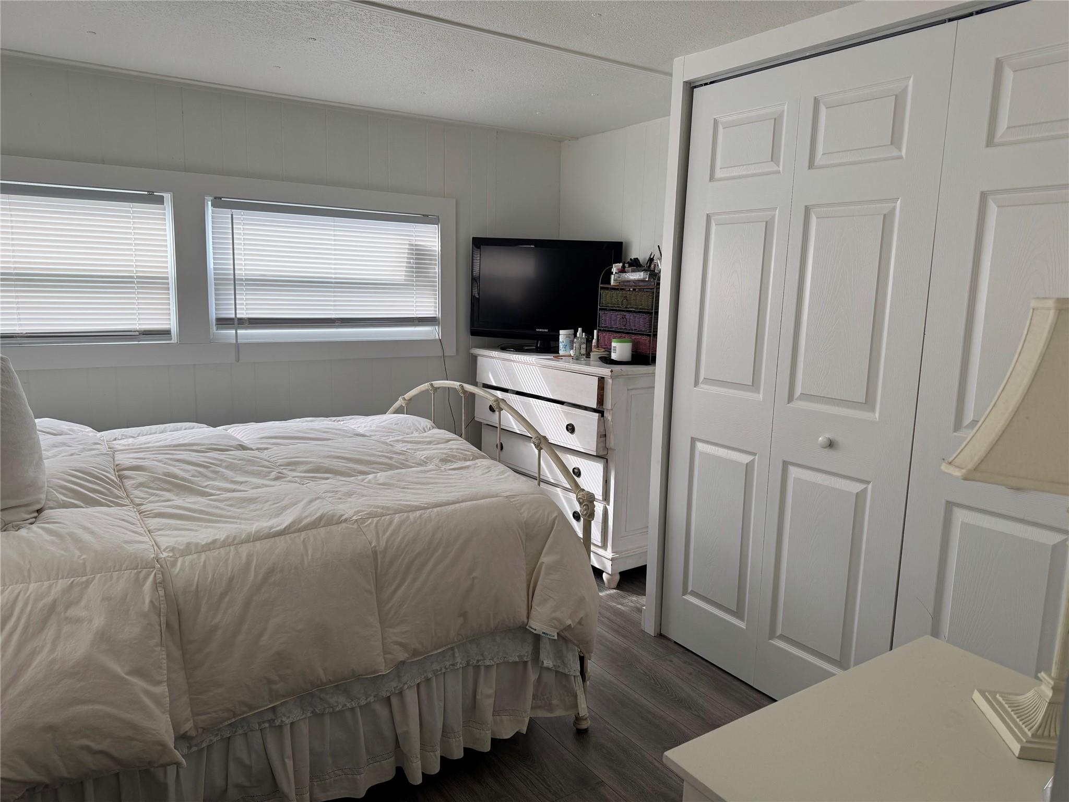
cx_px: 534
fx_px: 741
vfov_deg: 56.8
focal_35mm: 24
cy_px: 401
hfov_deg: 71.6
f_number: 1.78
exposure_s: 1/170
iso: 100
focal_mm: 6.76
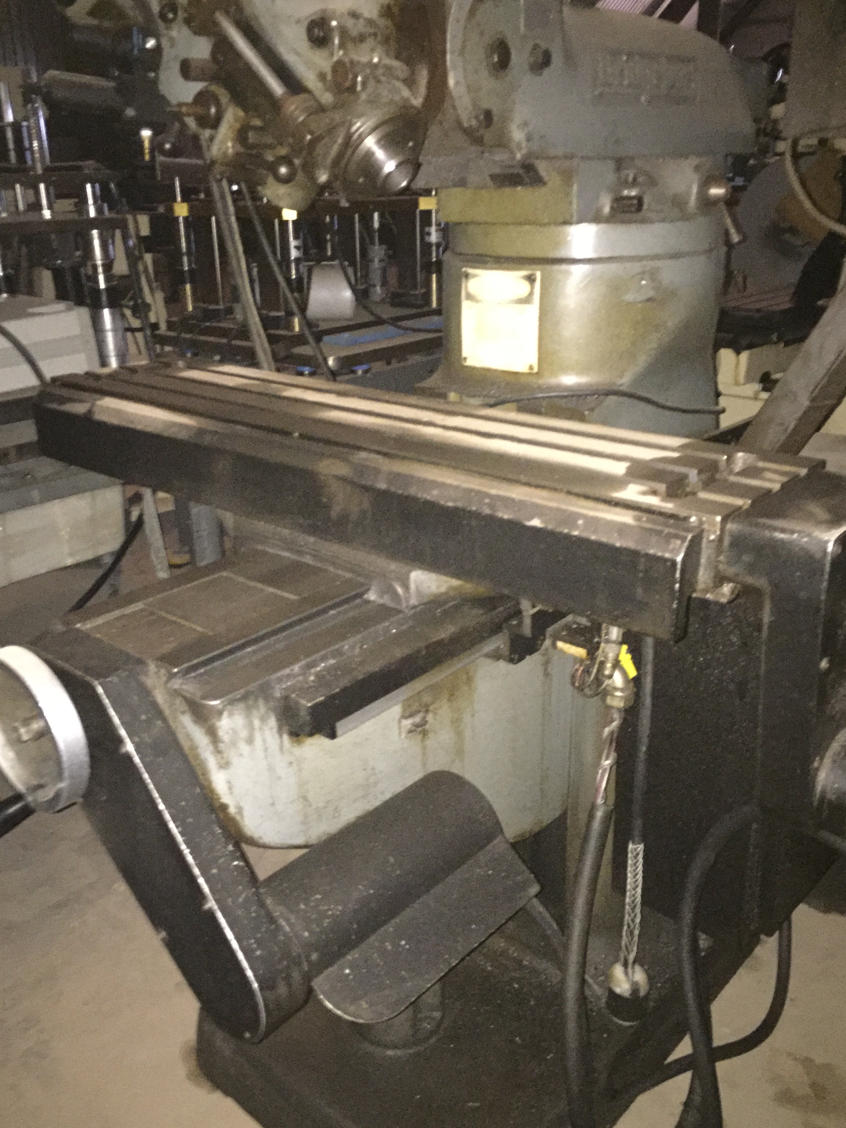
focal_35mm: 31
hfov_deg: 45.4
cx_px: 406
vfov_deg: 58.3
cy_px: 591
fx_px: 1010
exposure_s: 1/16
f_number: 2.2
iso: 800
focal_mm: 4.15
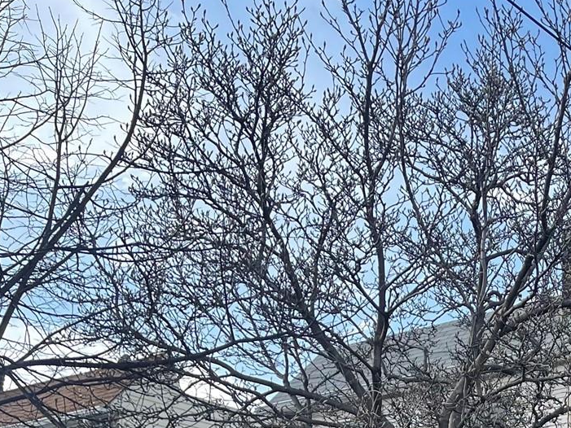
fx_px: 1204
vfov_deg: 18.2
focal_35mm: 73
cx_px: 734
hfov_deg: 23.7
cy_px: 618
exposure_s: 1/831
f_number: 1.6
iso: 32
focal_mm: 5.1
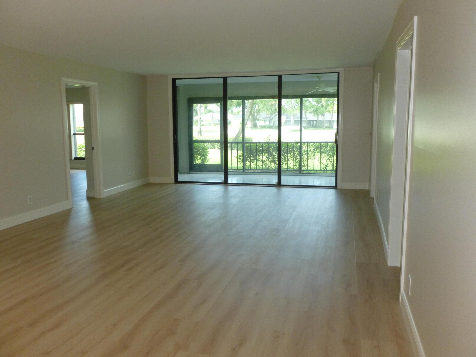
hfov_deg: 63.4
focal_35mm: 28
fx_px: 385
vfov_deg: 49.7
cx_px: 238
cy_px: 178
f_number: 3.3
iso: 200
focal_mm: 5
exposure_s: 1/60
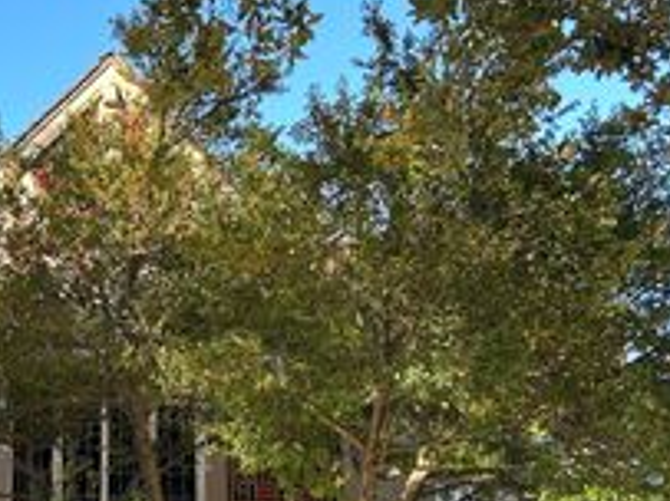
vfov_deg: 22.5
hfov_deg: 29.2
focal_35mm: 64
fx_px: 1238
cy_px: 420
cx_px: 79
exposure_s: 1/204
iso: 40
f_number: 1.5
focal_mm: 5.7
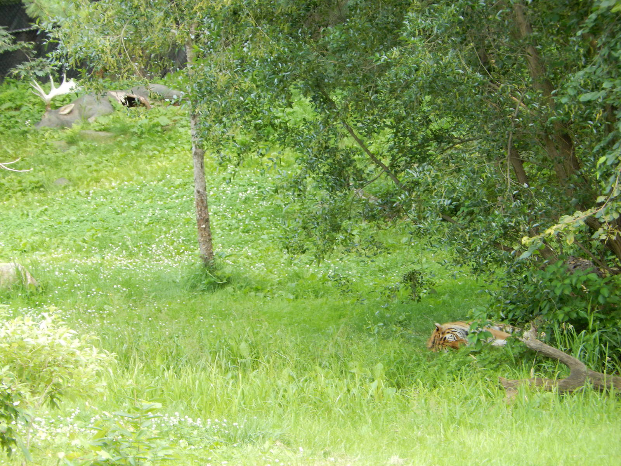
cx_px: 310
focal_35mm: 267
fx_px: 4790
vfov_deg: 5.6
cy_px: 233
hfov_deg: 7.4
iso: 160
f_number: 5.9
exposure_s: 1/30
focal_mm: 47.8
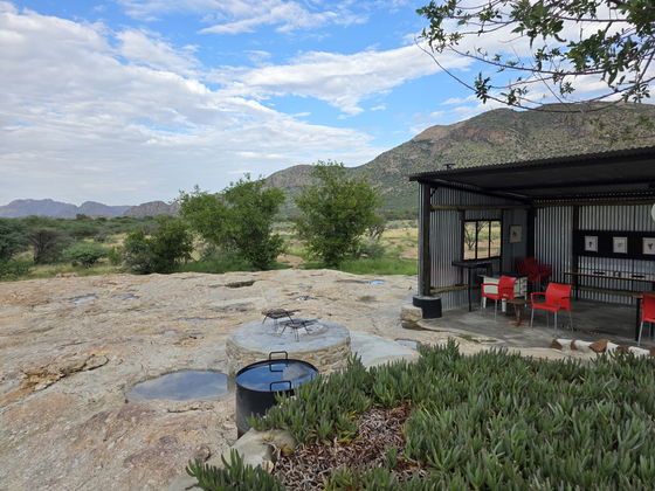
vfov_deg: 58.9
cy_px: 246
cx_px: 328
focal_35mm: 23
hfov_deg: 73.9
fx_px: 435
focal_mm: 6.3
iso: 80
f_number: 1.7
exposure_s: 1/2497
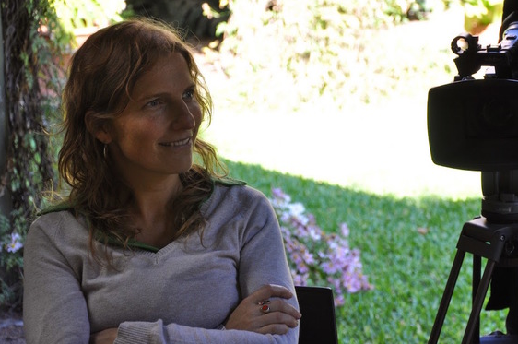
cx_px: 317
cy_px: 148
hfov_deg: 16.0
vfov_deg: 10.7
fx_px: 1839
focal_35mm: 128
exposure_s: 1/100
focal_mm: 66
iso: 400
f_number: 5.3
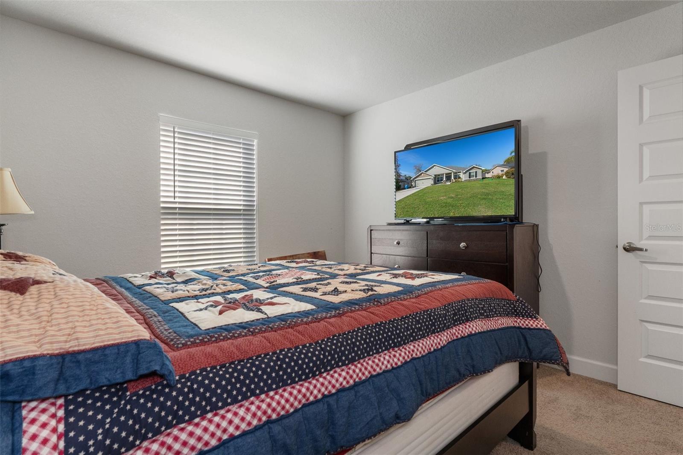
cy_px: 228
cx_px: 342
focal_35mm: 18
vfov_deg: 67.4
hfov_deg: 90.0
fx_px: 341
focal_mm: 12
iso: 1000
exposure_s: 1/15
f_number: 8
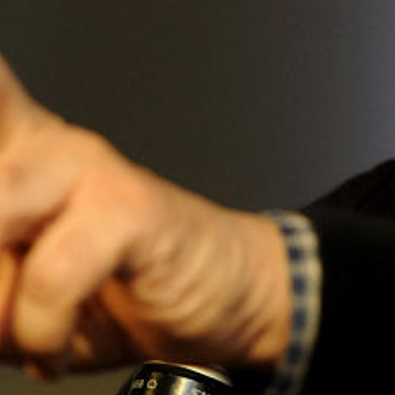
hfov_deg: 1.9
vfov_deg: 1.9
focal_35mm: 943
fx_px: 12173
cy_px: -163
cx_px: 463
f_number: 4
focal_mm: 165
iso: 800
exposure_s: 1/250
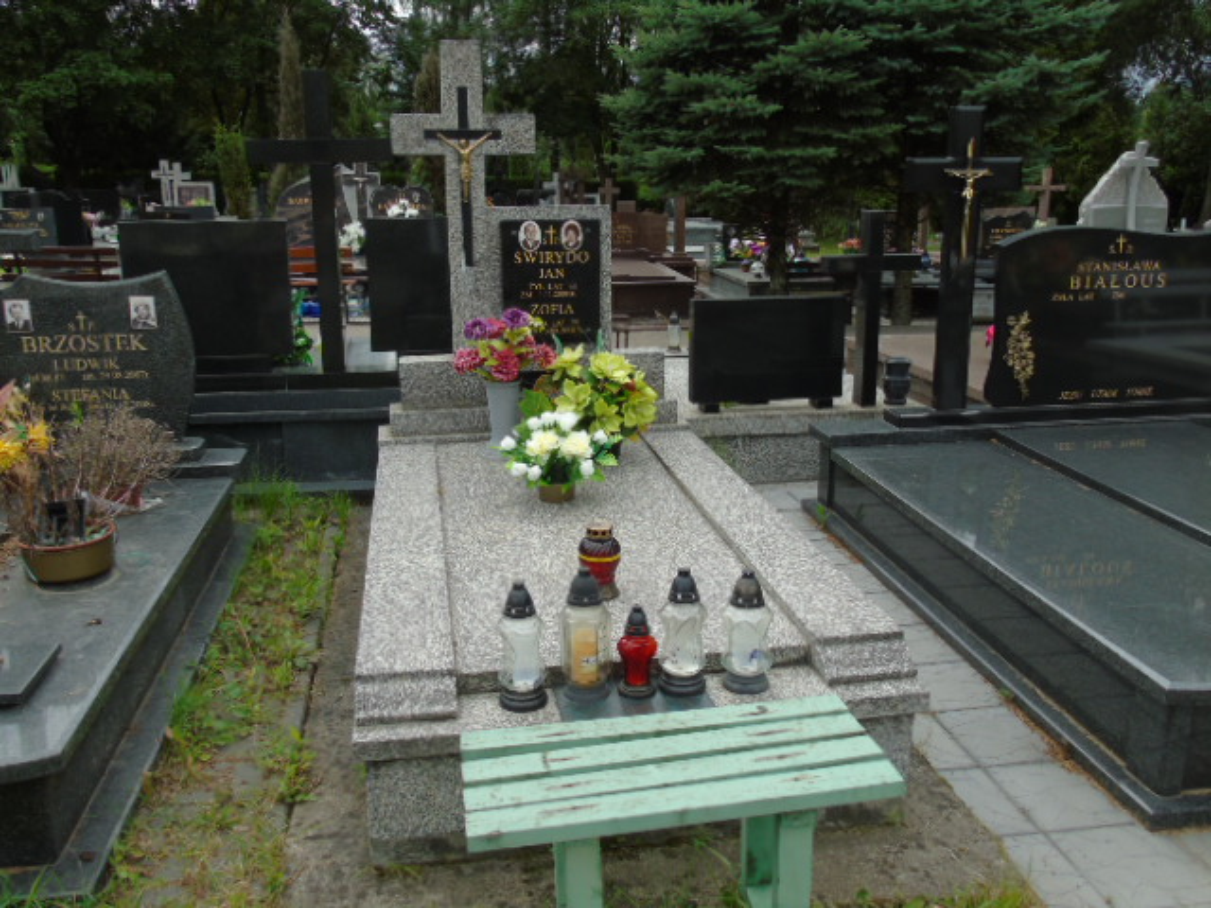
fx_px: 1015
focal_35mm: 29
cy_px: 454
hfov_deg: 61.7
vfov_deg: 48.2
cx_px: 606
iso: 80
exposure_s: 1/640
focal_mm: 5.2
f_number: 3.6
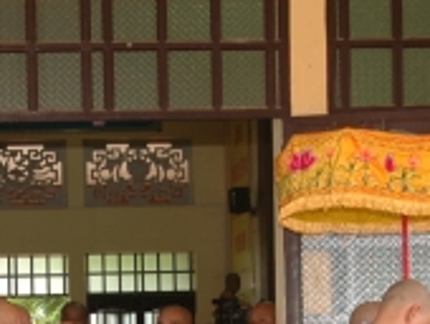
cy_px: 462
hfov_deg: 15.0
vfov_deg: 11.1
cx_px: 51
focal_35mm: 130
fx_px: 1617
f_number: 4
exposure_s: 1/60
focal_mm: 24
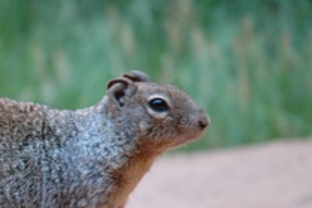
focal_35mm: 251
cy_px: 190
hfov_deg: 8.2
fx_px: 2174
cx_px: -25
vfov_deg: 5.5
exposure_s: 1/60
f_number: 4.5
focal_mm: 70
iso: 200
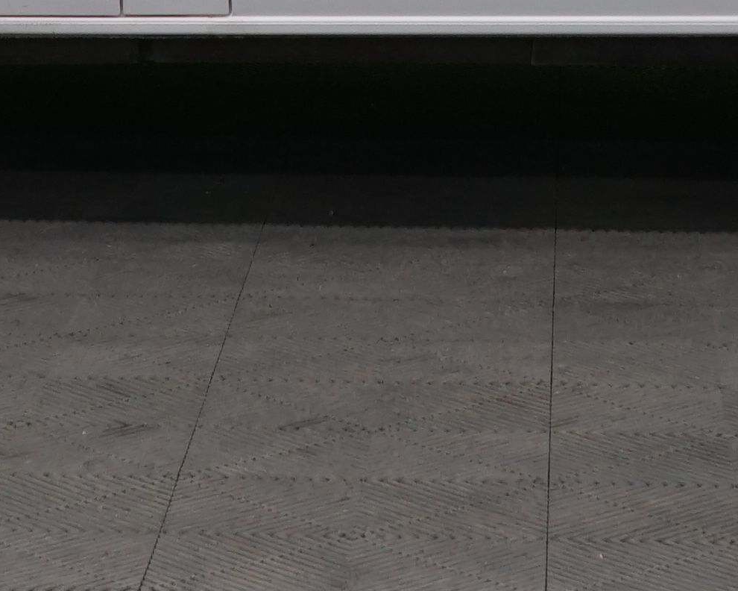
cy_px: -663
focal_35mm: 182
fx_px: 3975
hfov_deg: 10.6
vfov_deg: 8.0
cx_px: 410
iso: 500
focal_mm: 32
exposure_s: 1/25
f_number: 9
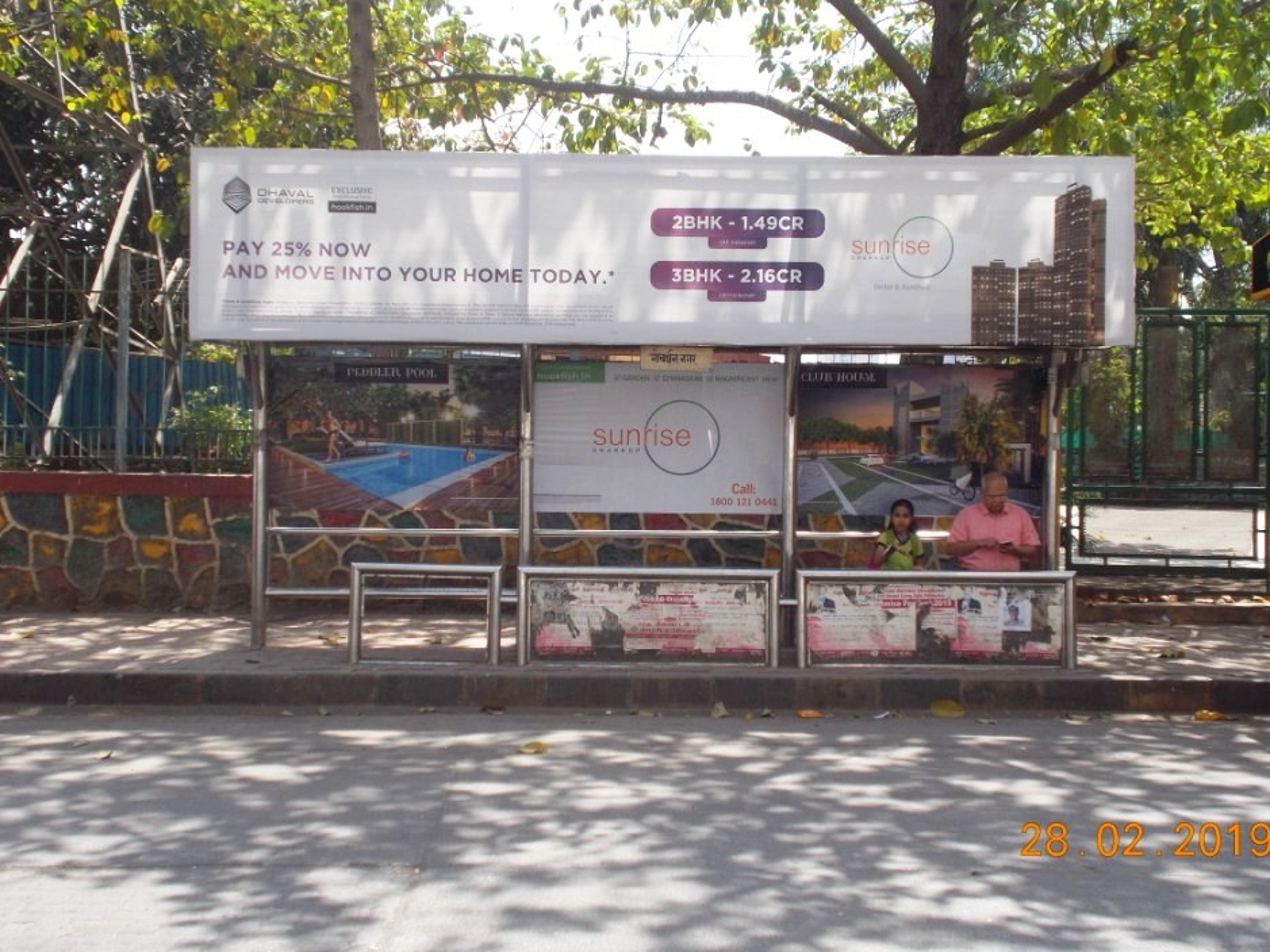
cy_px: 444
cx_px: 651
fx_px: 1761
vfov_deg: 30.3
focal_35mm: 48
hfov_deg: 39.7
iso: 80
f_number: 4.2
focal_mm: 7.9
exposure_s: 1/250
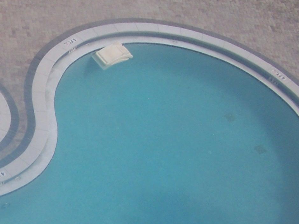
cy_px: 224
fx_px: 898
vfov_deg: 14.0
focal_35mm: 104
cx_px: -38
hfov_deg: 18.1
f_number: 5.6
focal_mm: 6.3
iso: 80
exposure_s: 1/640
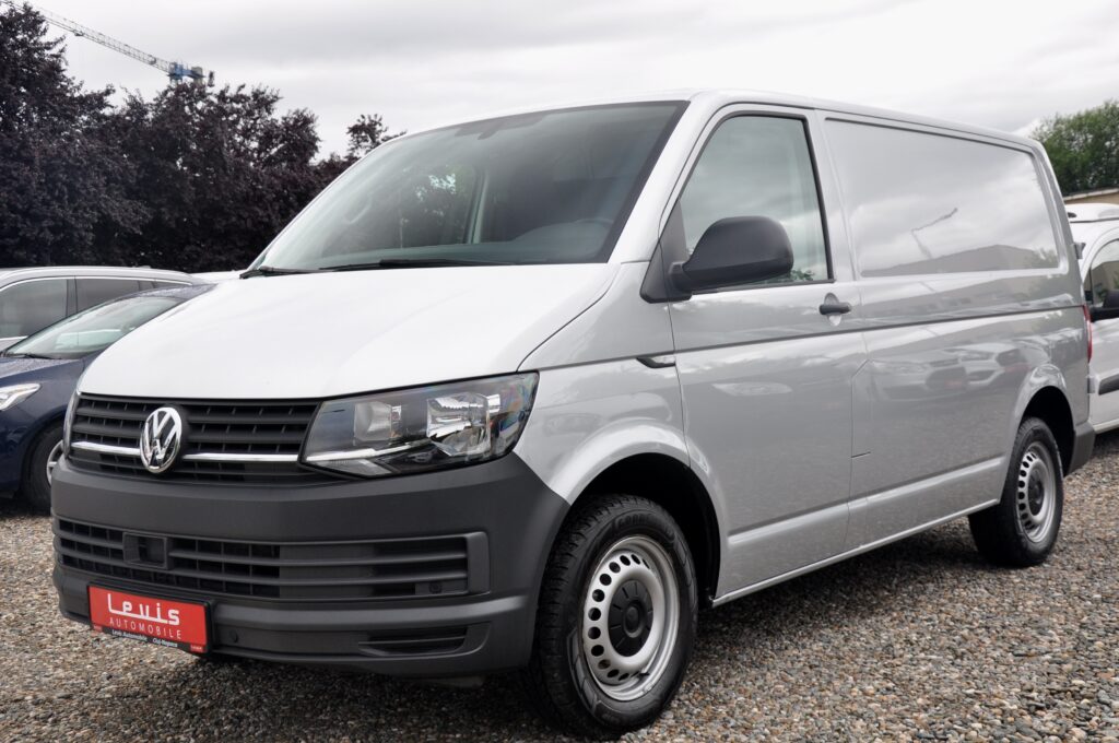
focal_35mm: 45
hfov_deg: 43.7
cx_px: 560
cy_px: 372
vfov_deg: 29.8
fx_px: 1397
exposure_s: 1/200
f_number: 7.1
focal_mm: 30
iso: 500
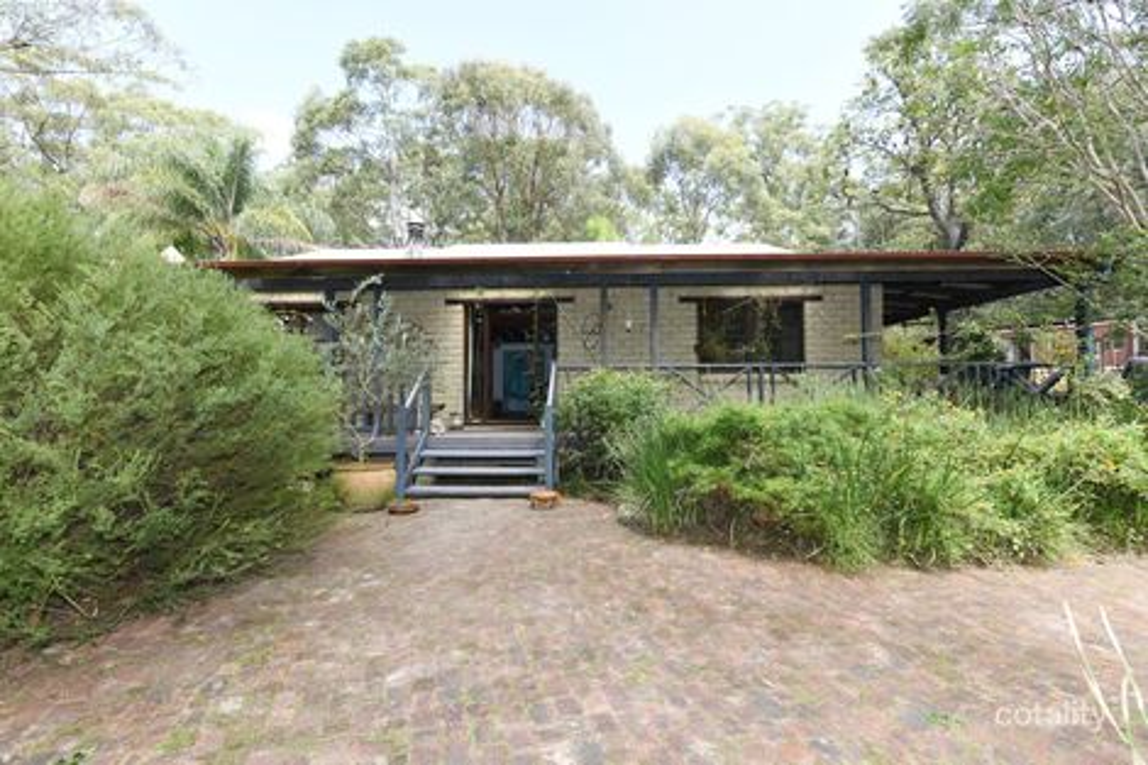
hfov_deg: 93.3
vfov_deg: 70.4
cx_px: 574
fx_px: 542
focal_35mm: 17
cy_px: 382
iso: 320
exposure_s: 1/160
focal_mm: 17
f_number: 6.3
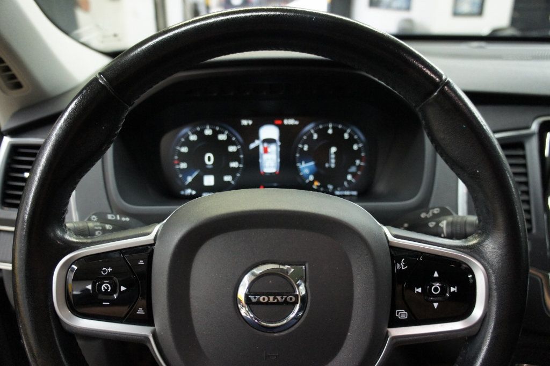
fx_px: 412
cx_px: 275
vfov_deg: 47.9
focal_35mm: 27
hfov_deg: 67.4
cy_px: 183
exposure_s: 1/50
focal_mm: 18
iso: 1600
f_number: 3.5
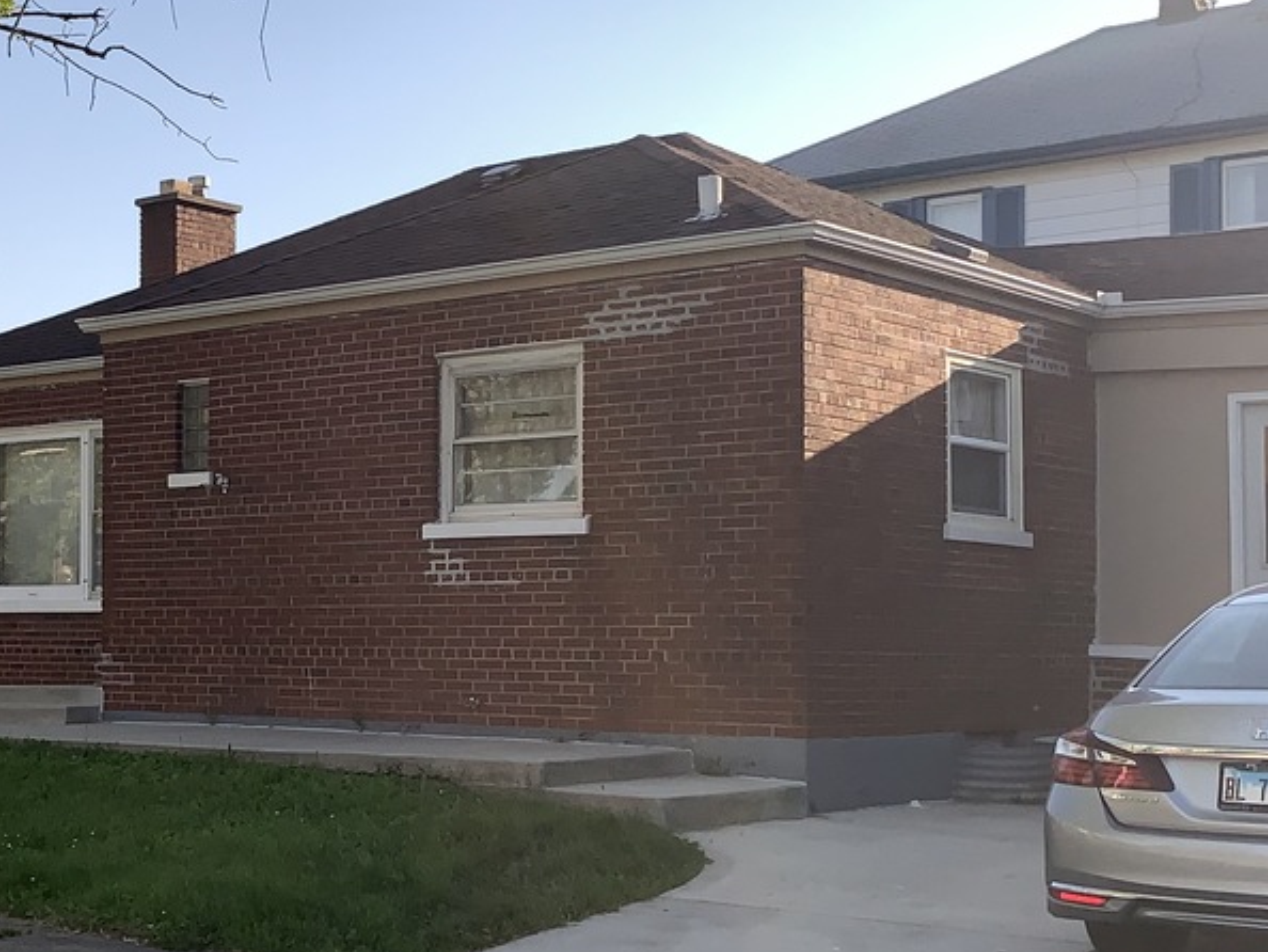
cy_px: 566
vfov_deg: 23.3
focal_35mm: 63
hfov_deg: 29.5
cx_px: 128
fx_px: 2309
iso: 32
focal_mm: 4.25
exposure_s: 1/1468
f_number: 1.8
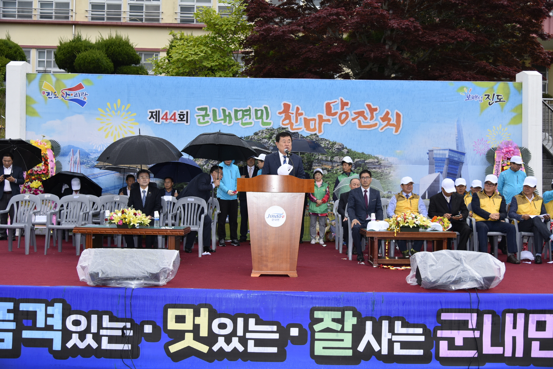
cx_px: 276
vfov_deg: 37.9
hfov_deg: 54.4
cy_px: 184
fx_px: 538
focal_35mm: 35
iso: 100
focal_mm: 35
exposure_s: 1/250
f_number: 4
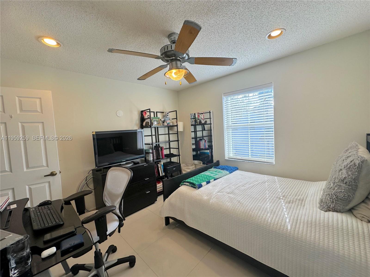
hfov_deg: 102.1
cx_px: 185
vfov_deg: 85.7
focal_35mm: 14
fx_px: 150
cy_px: 138
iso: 50
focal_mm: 2.22
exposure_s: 1/120
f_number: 2.2
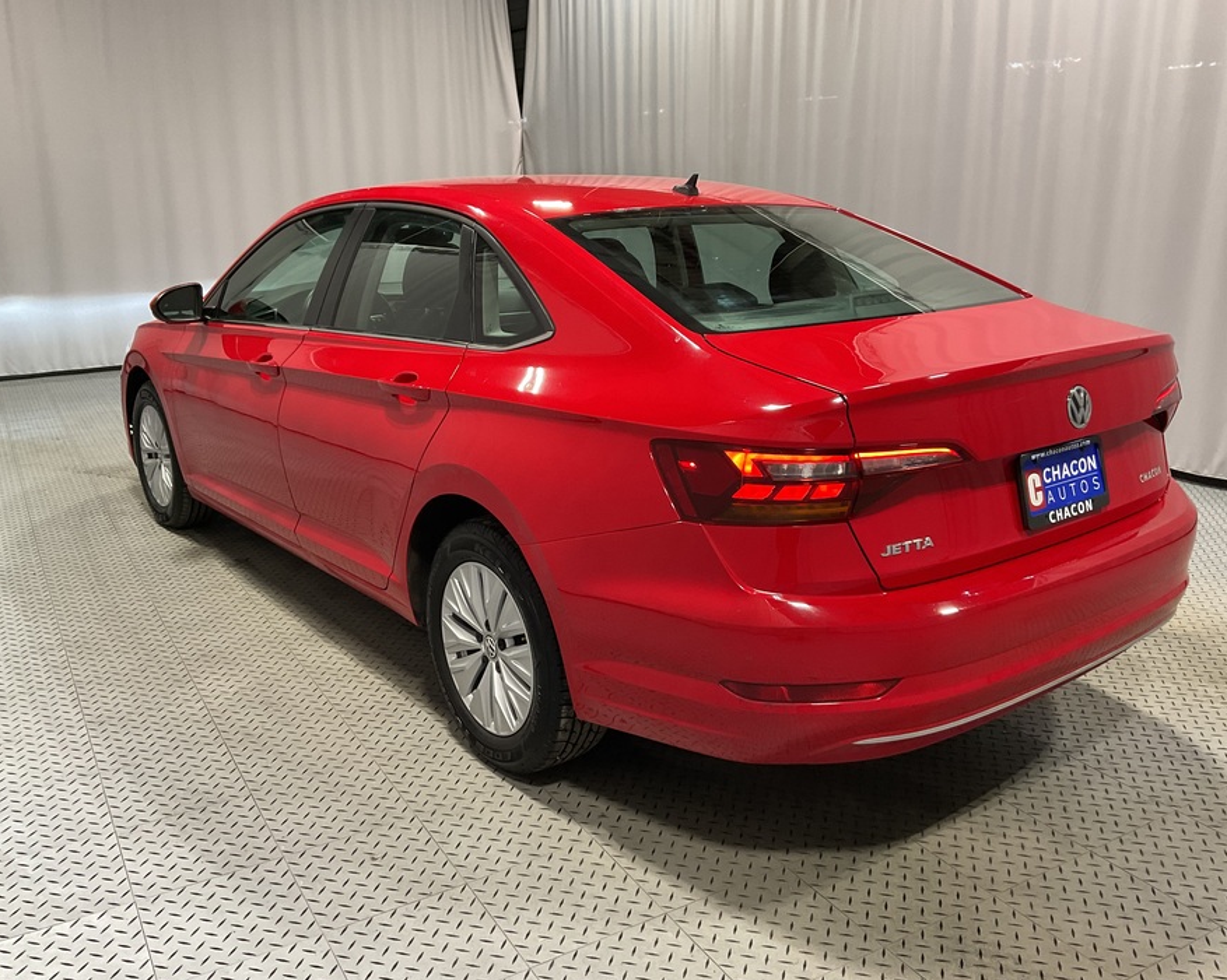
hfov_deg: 57.2
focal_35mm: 31
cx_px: 634
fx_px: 1125
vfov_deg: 47.1
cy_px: 481
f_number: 1.8
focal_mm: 3
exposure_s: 1/60
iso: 80
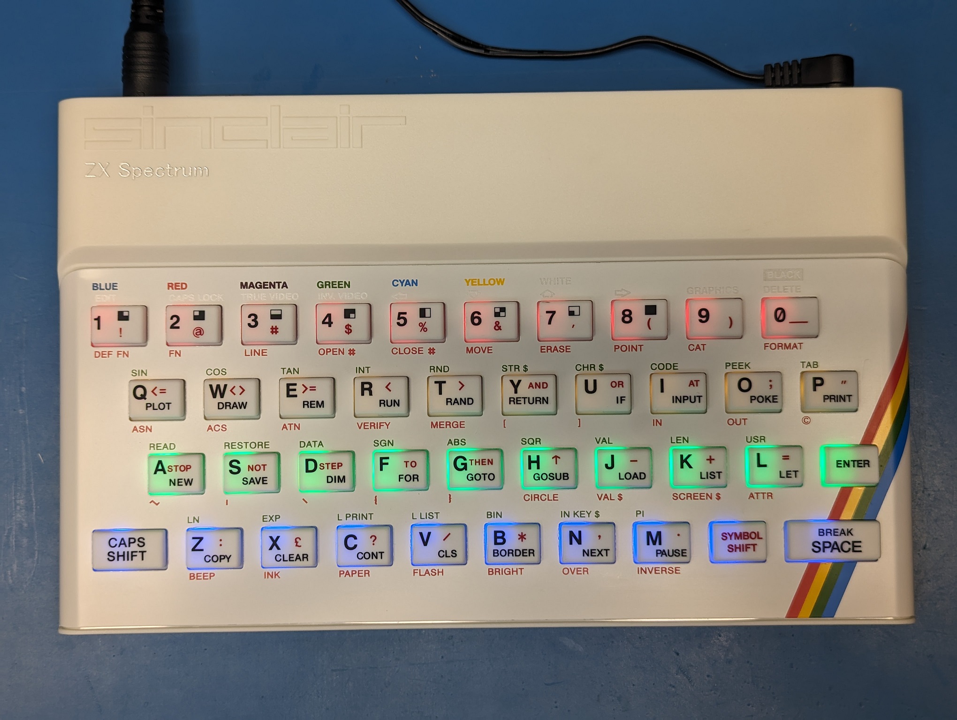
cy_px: 360
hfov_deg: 39.6
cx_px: 478
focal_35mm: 48
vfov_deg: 30.3
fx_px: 1329
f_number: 1.85
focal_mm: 6.81
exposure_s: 1/120
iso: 51
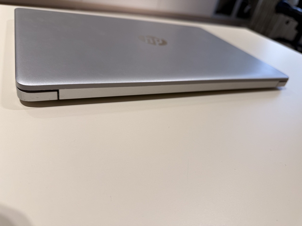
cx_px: 151
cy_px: 113
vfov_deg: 56.8
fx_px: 209
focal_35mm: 24
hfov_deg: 71.6
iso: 100
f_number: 1.78
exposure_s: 1/121
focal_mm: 6.76
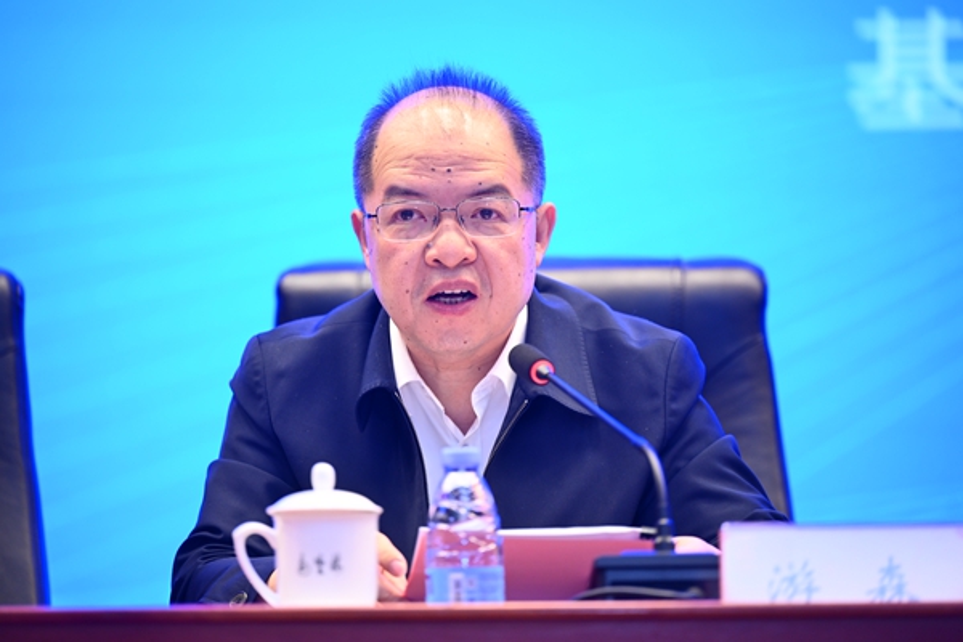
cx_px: 482
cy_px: 321
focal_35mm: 190
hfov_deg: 10.8
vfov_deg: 7.2
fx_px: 5082
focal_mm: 190
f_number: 2.8
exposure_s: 1/125
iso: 640
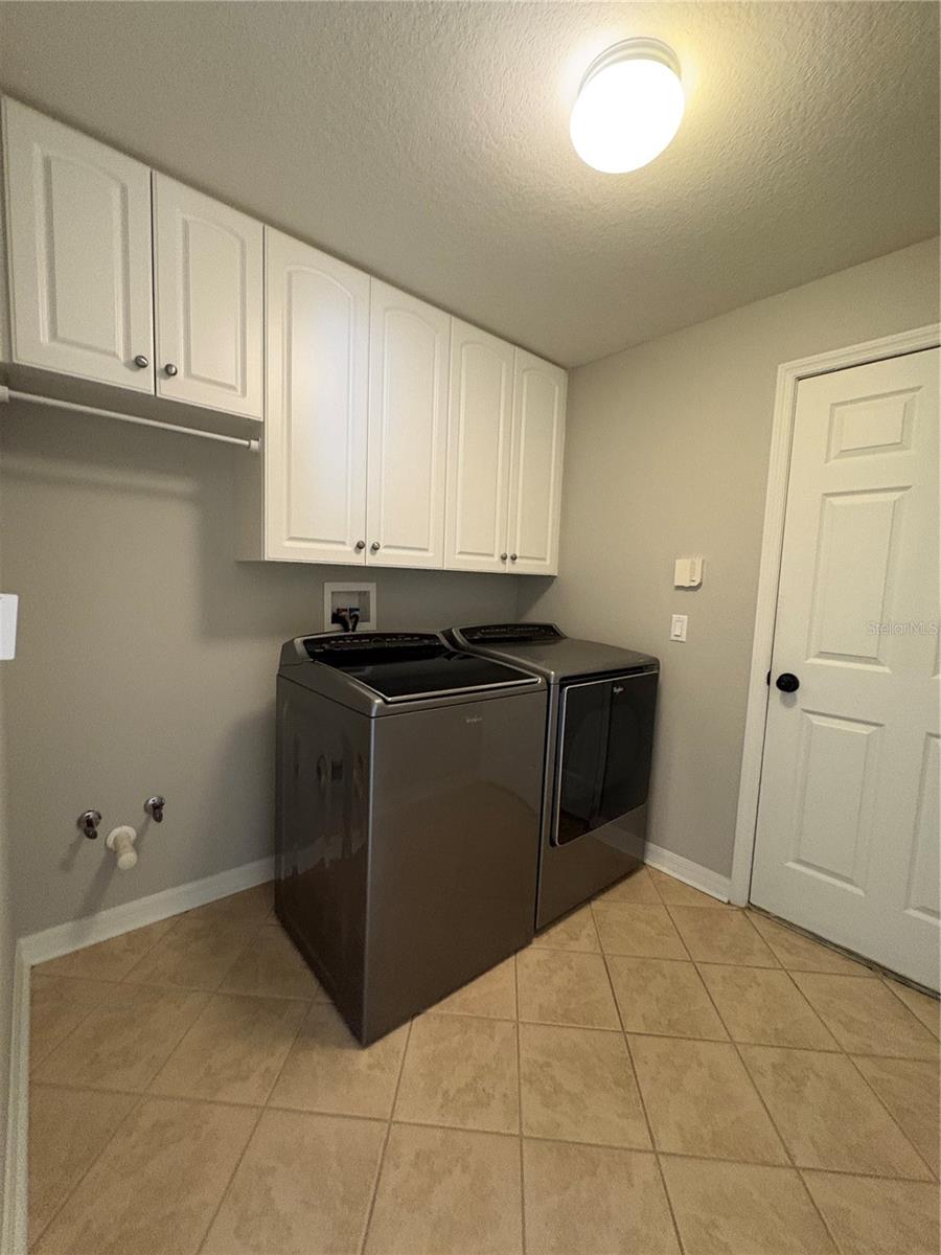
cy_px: 628
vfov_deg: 102.1
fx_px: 507
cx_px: 470
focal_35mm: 14
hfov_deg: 85.7
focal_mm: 2.22
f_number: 2.2
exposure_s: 1/60
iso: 640
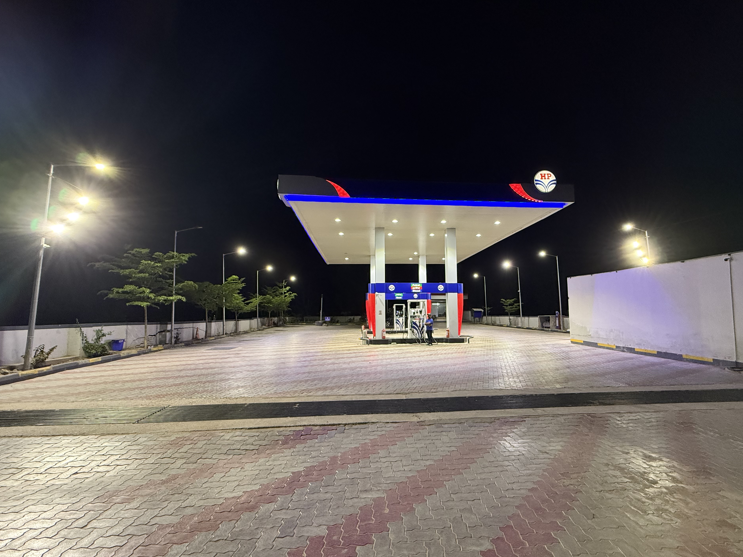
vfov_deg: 81.7
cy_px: 289
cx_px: 393
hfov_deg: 98.1
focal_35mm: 15
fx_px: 322
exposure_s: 1/50
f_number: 2.2
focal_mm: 2.22
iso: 320
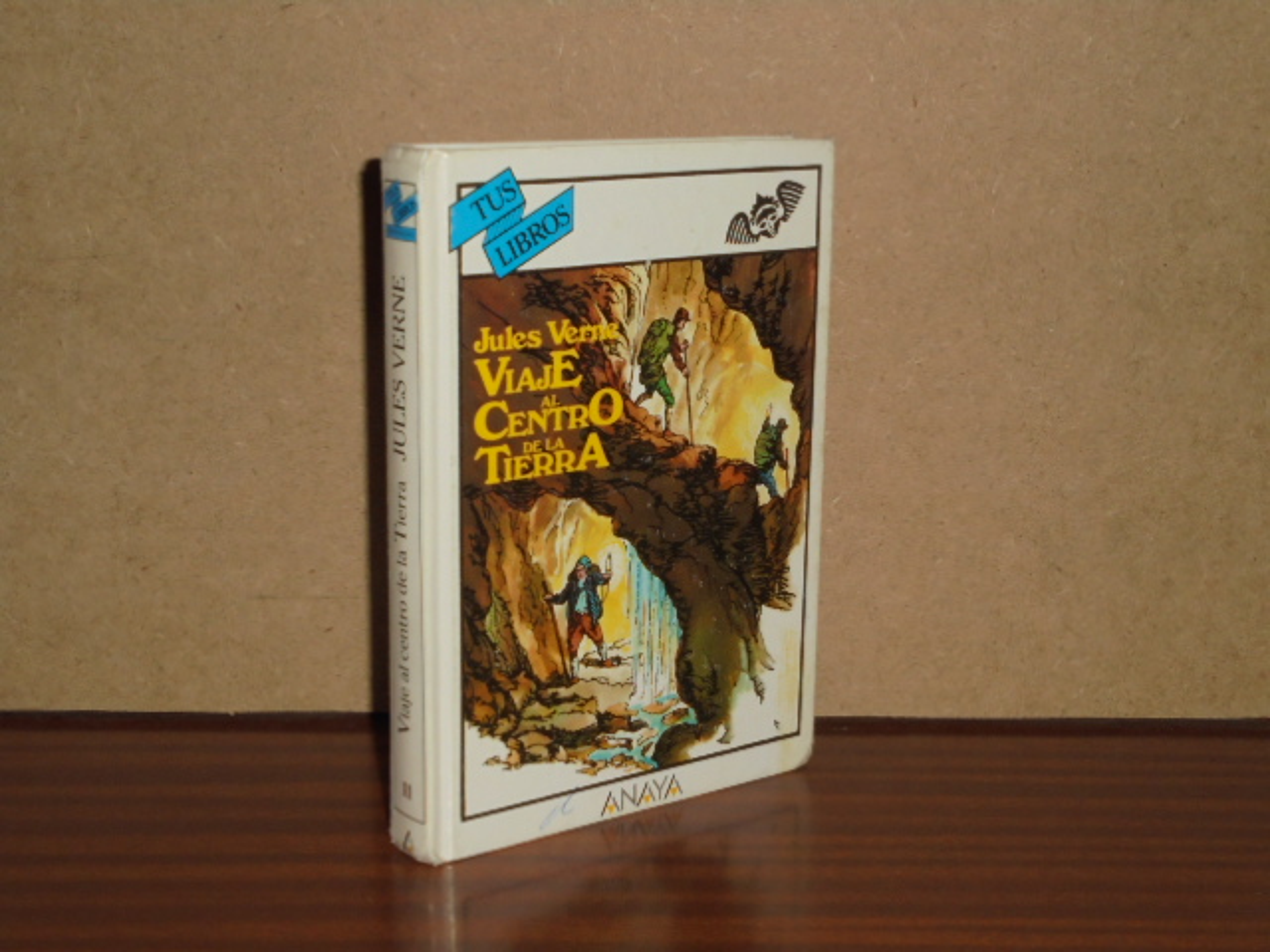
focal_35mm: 49
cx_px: 635
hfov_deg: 38.9
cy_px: 476
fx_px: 1798
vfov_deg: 29.7
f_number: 4.8
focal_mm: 8.9
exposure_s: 1/60
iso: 200
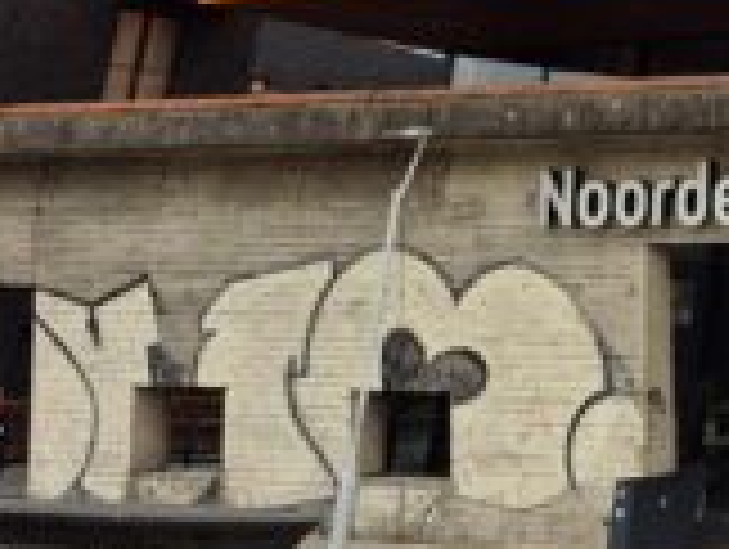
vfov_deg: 15.7
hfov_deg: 18.6
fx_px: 1793
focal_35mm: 85
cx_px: 1260
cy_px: -333
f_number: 1.8
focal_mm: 5.4
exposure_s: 1/180
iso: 64
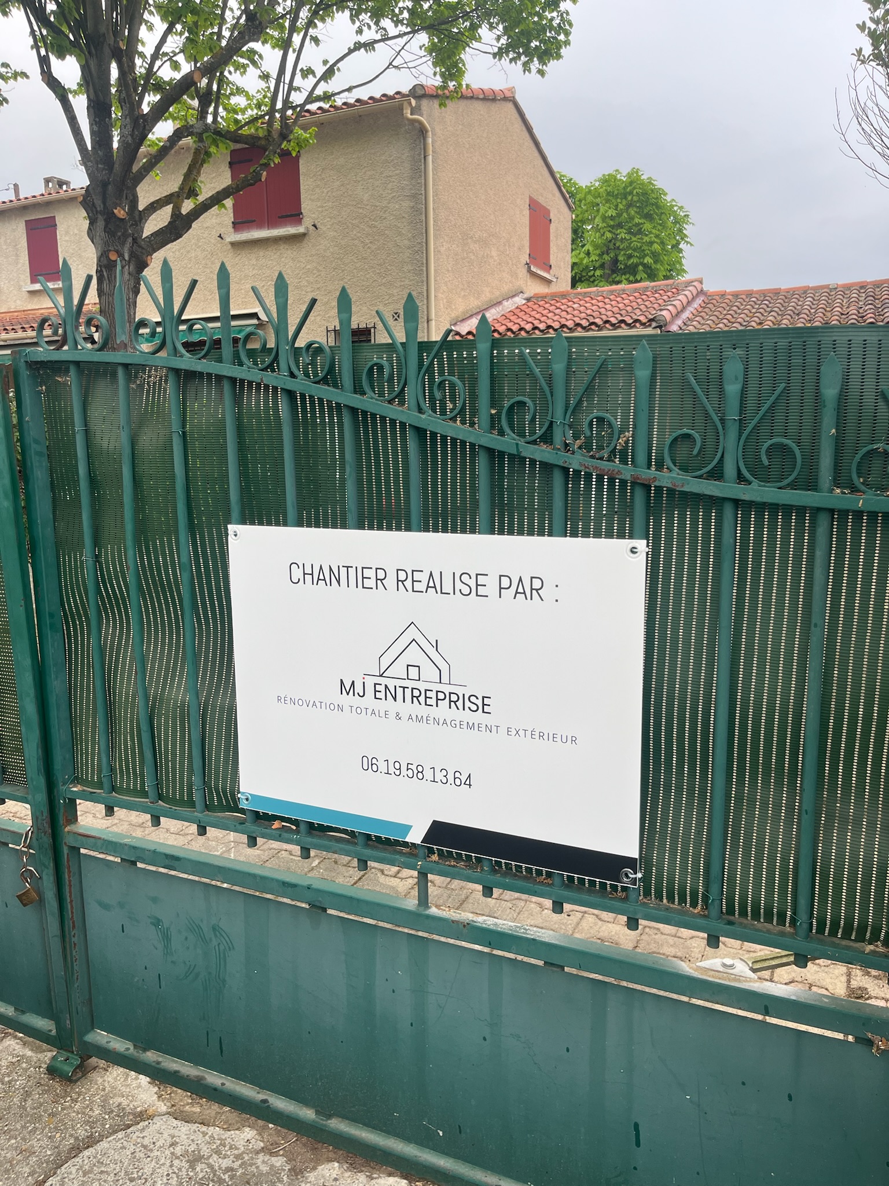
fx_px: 890
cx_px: 444
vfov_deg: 67.3
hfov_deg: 53.1
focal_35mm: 26
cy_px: 593
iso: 40
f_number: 1.6
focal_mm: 5.1
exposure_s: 1/122
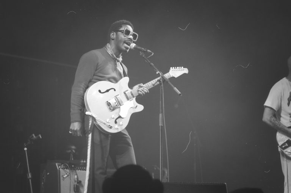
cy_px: 96
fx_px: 1029
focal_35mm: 128
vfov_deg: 10.7
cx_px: 146
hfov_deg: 16.1
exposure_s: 1/320
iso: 2000
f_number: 3.2
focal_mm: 85
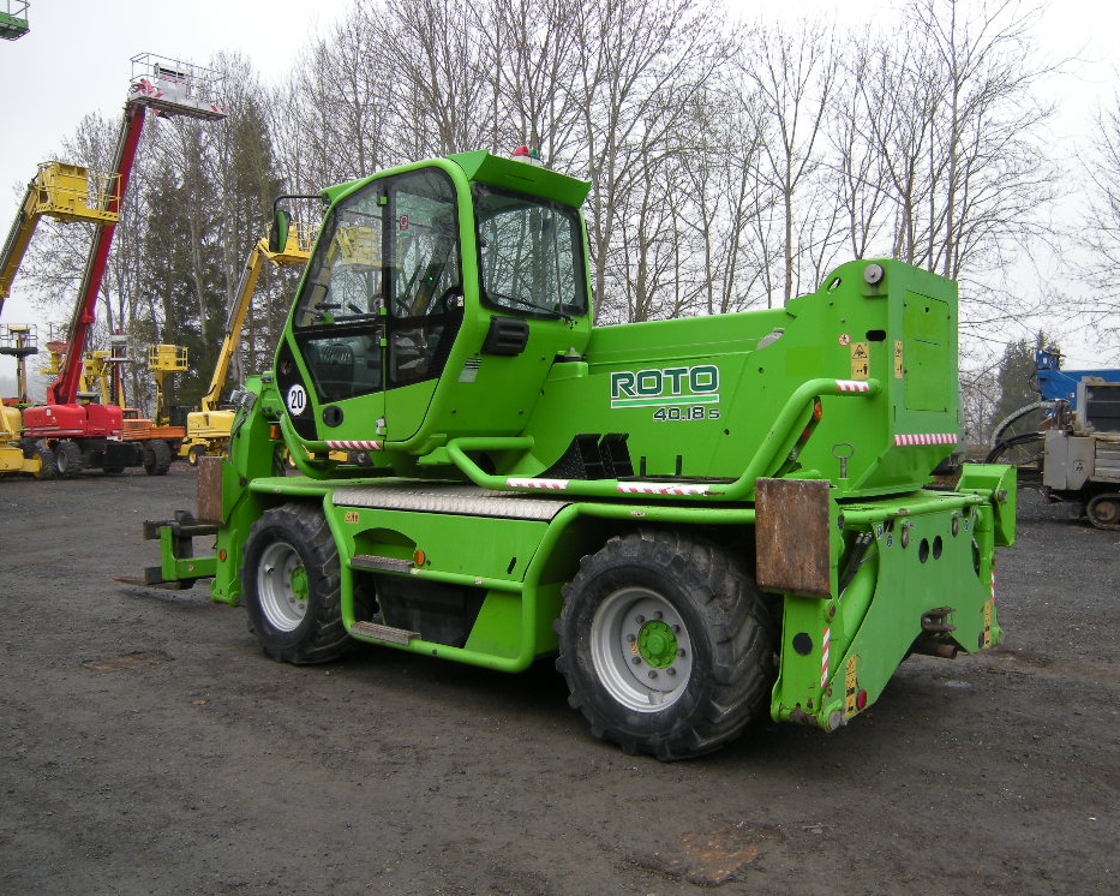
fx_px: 994
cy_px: 447
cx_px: 604
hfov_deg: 58.7
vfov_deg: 48.5
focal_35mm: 30
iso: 64
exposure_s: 1/98.3
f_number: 2.8
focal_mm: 4.7
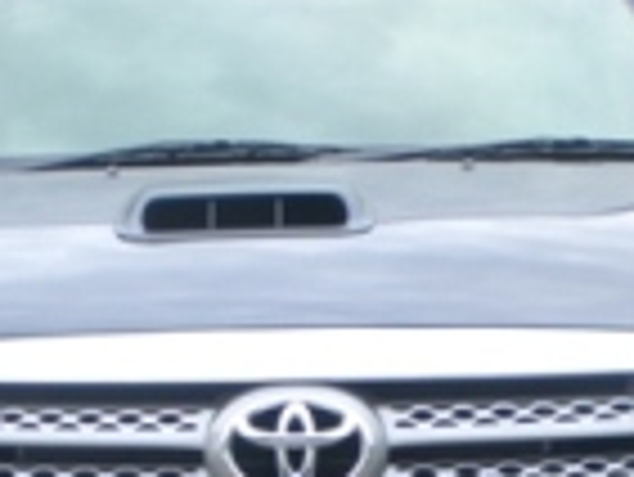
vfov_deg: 13.4
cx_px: 153
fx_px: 1980
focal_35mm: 108
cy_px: 544
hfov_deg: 18.1
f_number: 3.1
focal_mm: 6.3
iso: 50
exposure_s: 1/200
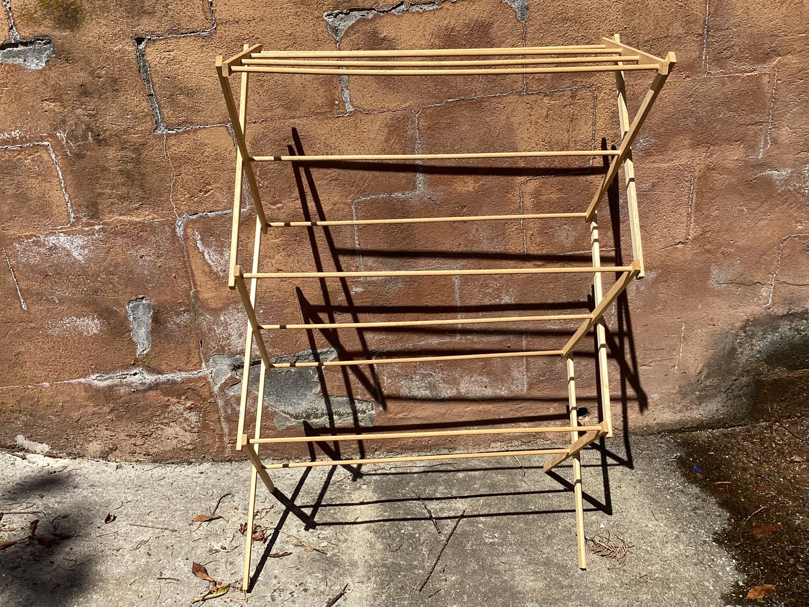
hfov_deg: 58.3
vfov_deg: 45.4
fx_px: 725
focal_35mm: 31
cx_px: 404
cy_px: 304
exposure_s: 1/1199
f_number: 2.4
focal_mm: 3.3
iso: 25
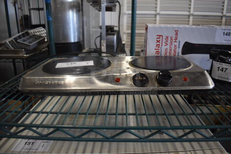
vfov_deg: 48.1
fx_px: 173
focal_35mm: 27
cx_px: 116
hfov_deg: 67.3
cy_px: 77
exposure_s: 1/125
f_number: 3.5
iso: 1000
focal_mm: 18
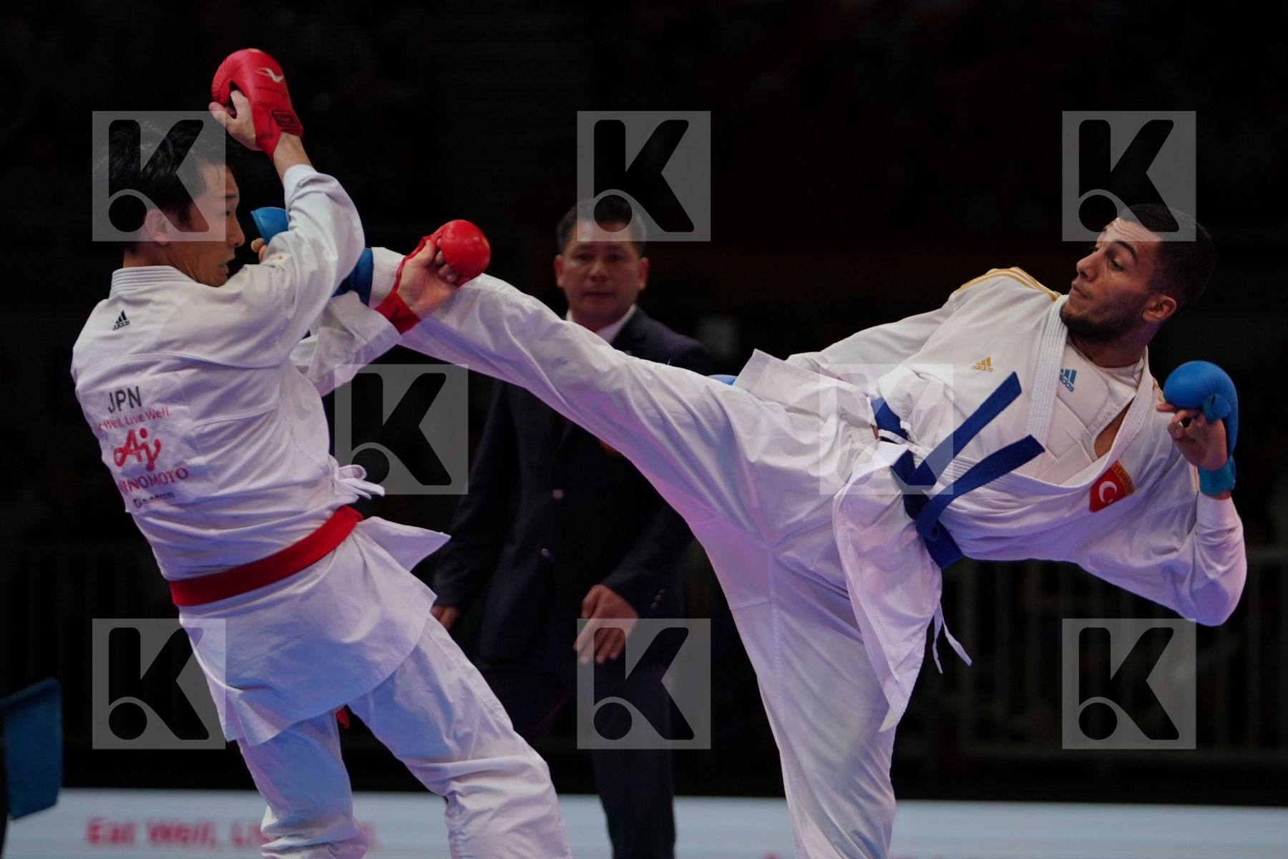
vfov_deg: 6.0
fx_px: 8157
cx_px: 644
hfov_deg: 9.0
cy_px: 430
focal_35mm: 228
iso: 500
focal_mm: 152
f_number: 2.8
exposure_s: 1/1000
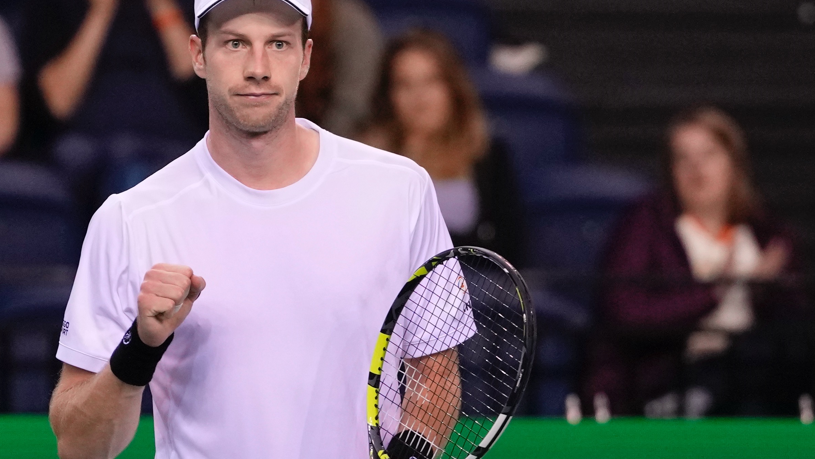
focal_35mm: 457
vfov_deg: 2.7
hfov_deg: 4.7
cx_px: 278
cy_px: 327
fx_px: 9876
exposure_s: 1/1250
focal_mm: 200
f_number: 2.8
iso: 2000
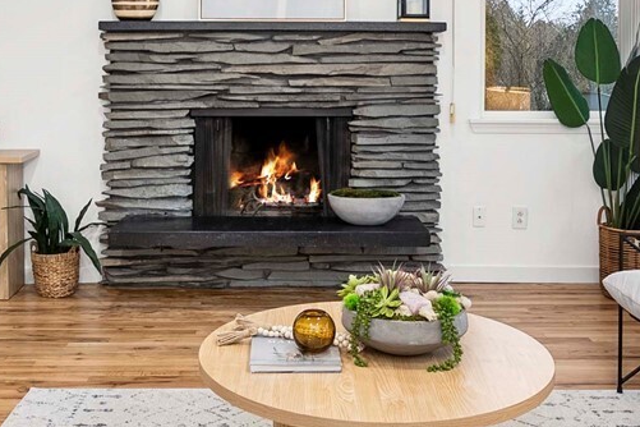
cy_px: 77
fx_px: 782
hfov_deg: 44.5
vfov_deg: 29.7
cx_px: 292
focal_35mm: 44
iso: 100
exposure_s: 1/60
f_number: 7.1
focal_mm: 13
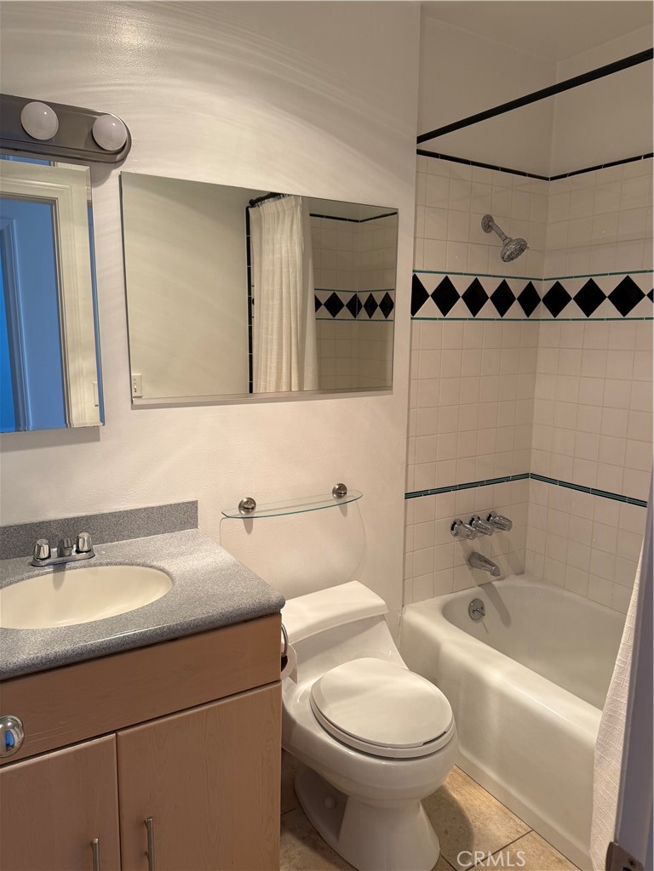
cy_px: 436
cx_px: 327
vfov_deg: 71.6
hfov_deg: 56.8
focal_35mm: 24
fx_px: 605
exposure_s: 1/60
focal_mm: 6.76
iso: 125
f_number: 1.78
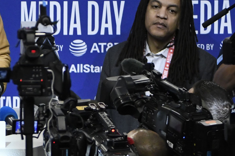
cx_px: -58
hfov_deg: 2.1
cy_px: 15
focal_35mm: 960
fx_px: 6266
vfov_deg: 1.4
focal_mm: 220
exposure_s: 1/1000
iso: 6400
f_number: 4
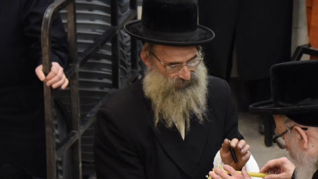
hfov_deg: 12.0
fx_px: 1500
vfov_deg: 6.8
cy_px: 164
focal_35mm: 178
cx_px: 286
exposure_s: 1/125
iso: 2500
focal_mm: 78
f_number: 5.6
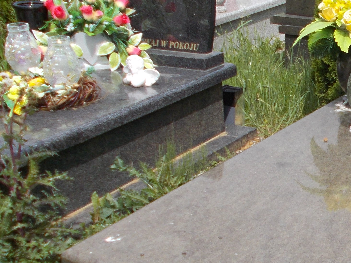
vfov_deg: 17.9
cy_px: 199
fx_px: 832
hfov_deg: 22.4
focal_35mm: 82
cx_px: 396
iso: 80
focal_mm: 4.6
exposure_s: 1/160
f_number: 8
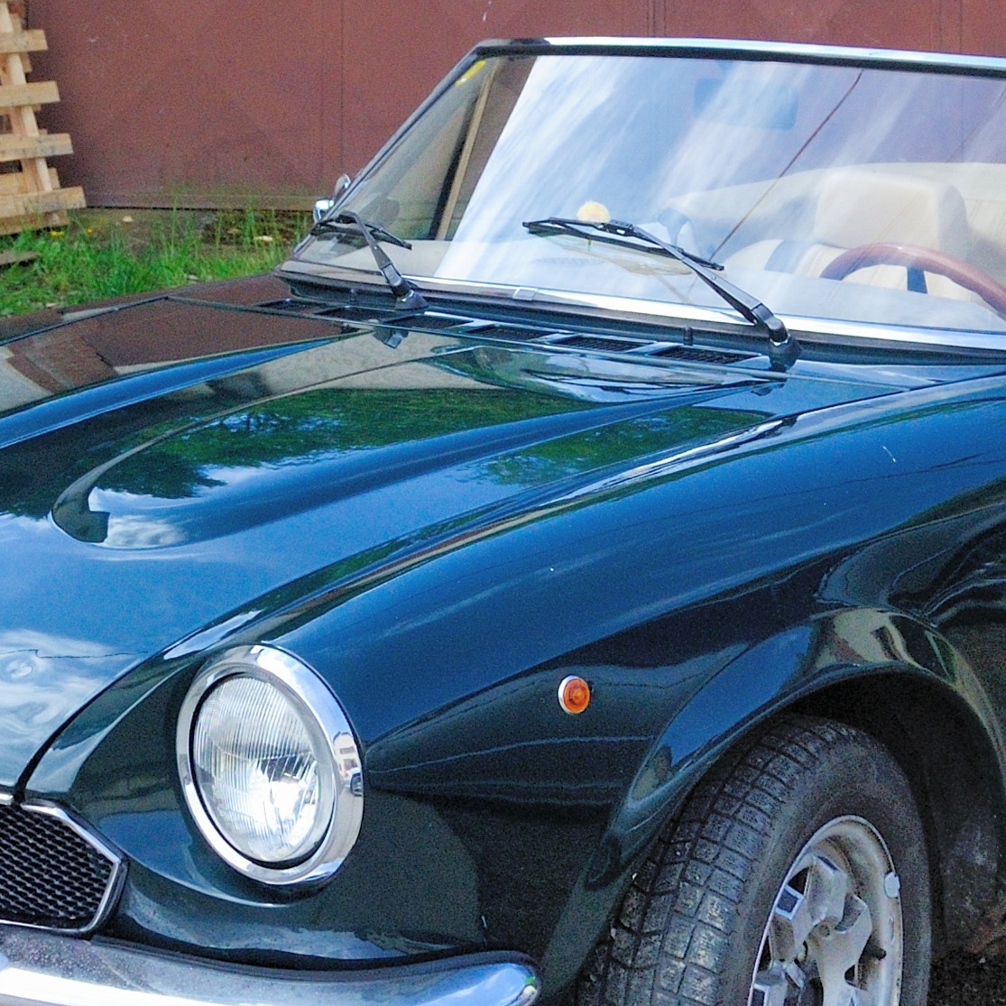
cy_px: 509
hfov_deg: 18.1
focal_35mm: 96
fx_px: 3156
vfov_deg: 18.1
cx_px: 429
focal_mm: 22
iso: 400
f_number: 8
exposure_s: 1/250
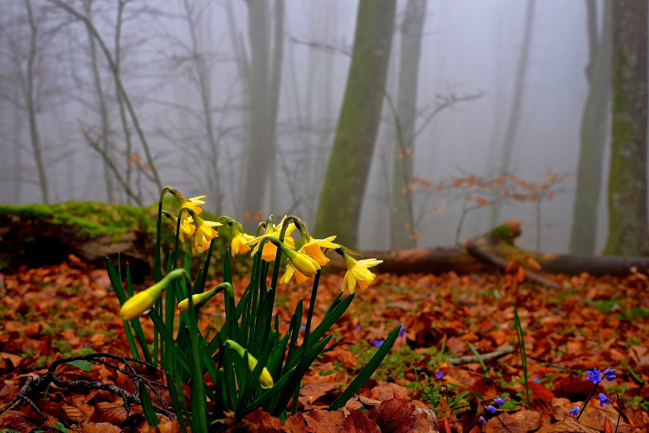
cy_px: 216
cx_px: 324
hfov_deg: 54.4
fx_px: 631
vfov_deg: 37.9
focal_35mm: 35
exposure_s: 1/125
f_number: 6.4
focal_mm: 23
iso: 200
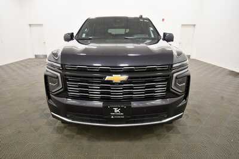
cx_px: 120
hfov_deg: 81.2
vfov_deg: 59.5
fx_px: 139
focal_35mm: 21
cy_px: 80
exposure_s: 1/125
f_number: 5
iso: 1100
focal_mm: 14
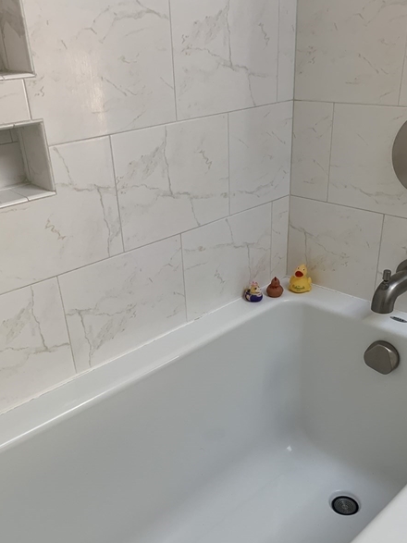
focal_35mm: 34
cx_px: 206
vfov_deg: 53.1
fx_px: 533
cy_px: 353
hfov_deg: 41.8
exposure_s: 1/121
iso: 80
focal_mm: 4.25
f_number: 1.8
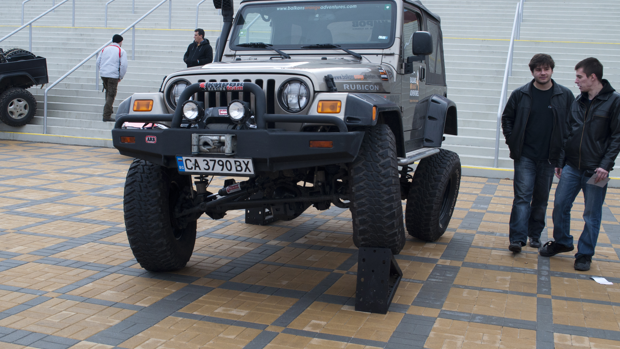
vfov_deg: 25.7
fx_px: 765
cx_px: 305
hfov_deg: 44.1
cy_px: 160
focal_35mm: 47
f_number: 10
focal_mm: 29
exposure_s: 1/250
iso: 400
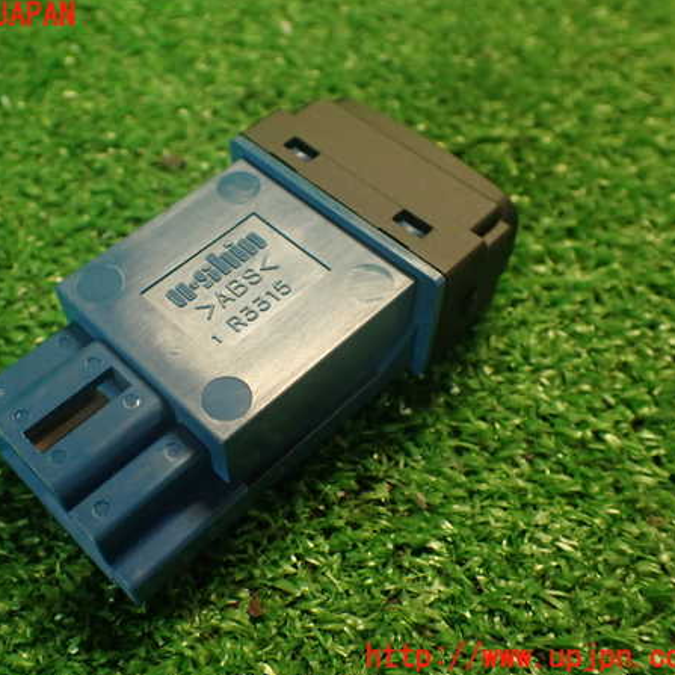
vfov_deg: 43.9
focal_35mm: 38
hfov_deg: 43.5
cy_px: 337
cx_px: 254
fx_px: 838
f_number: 2.4
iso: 400
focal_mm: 5.79
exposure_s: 1/30
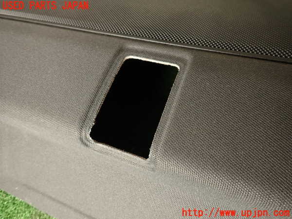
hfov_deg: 69.4
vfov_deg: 54.9
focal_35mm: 25
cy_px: 110
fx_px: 211
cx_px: 146
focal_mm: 4.5
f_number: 2
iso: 200
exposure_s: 1/60
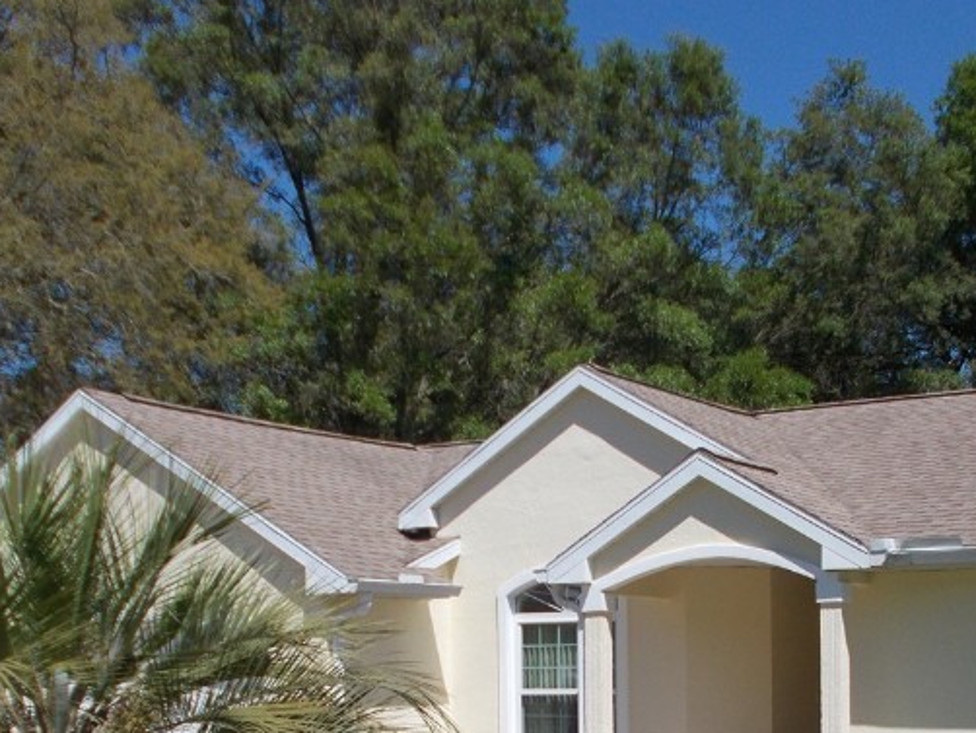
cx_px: 645
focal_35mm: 53
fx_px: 1495
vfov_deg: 26.2
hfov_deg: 35.8
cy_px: 716
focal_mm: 4.6
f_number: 8
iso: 80
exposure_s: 1/200
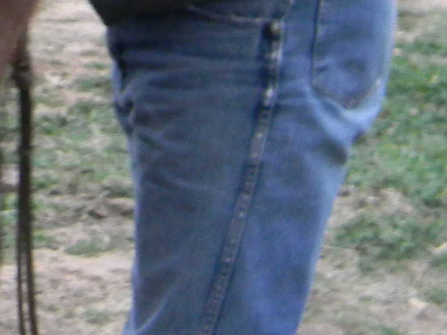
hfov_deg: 9.4
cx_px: -290
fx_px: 2608
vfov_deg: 7.2
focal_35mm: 202
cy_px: -244
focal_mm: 7.3
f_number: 3.8
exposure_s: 1/30
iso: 198
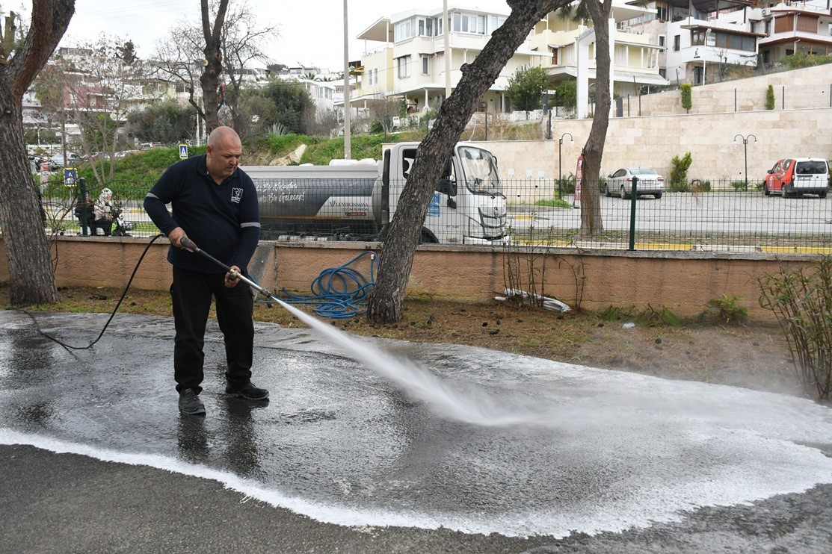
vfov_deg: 38.9
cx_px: 416
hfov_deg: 55.8
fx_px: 786
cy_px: 277
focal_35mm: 34
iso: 1250
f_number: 6.3
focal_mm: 23
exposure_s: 1/1000
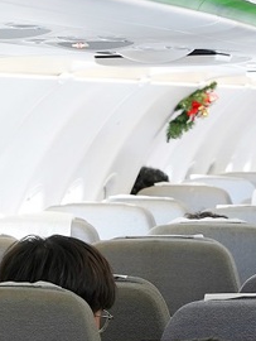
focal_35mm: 208
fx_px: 2048
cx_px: 383
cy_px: 171
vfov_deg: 9.5
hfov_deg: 7.0
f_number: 5
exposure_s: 1/50
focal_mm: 50
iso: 1000
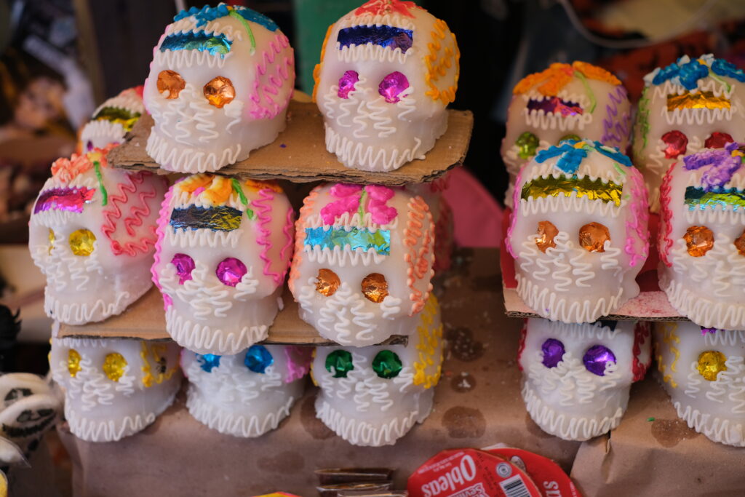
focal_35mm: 53
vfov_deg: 25.5
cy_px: 248
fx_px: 1097
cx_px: 372
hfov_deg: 37.5
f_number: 2.8
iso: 320
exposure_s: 1/250
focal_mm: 35
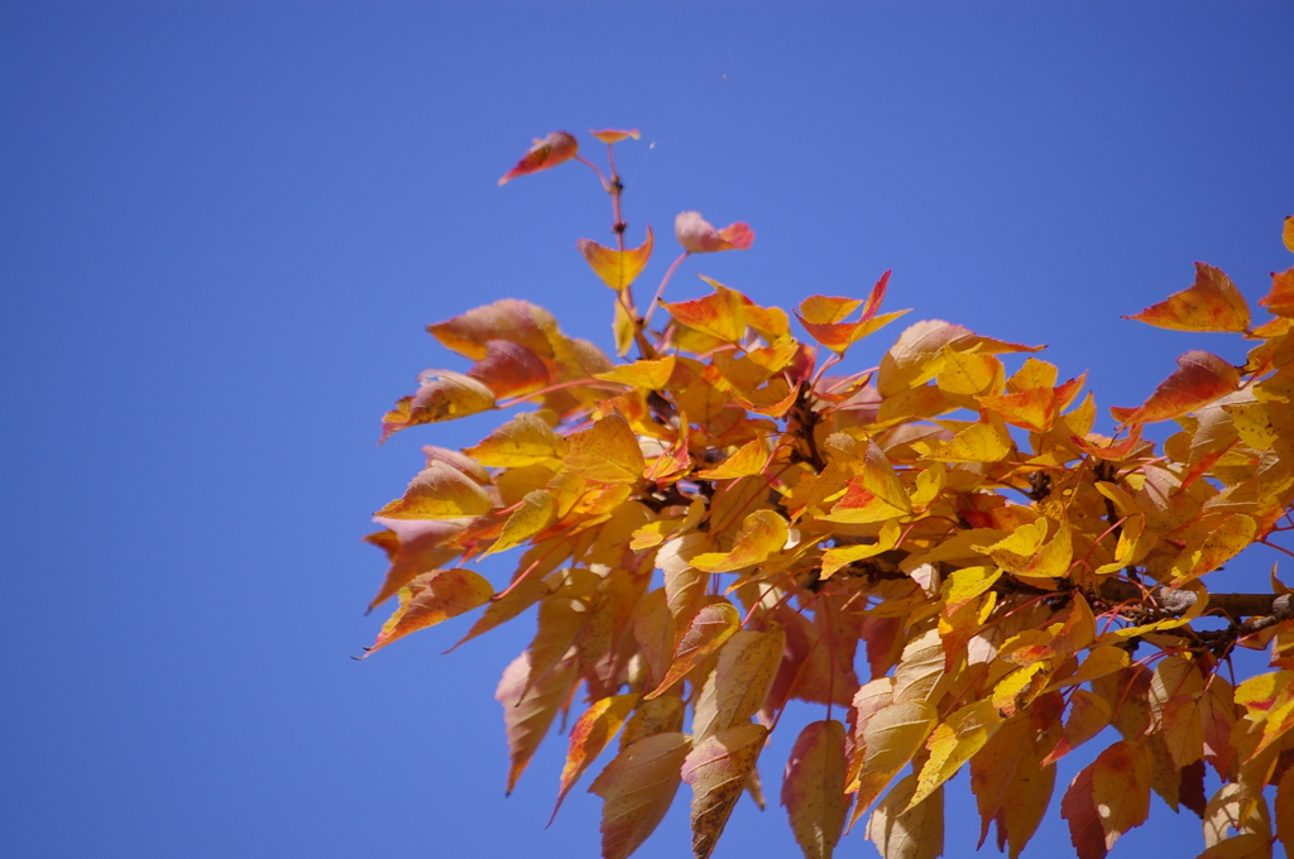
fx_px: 10770
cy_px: 430
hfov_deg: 6.9
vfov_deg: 4.6
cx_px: 647
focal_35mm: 300
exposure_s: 1/500
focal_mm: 200
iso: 200
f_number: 5.6
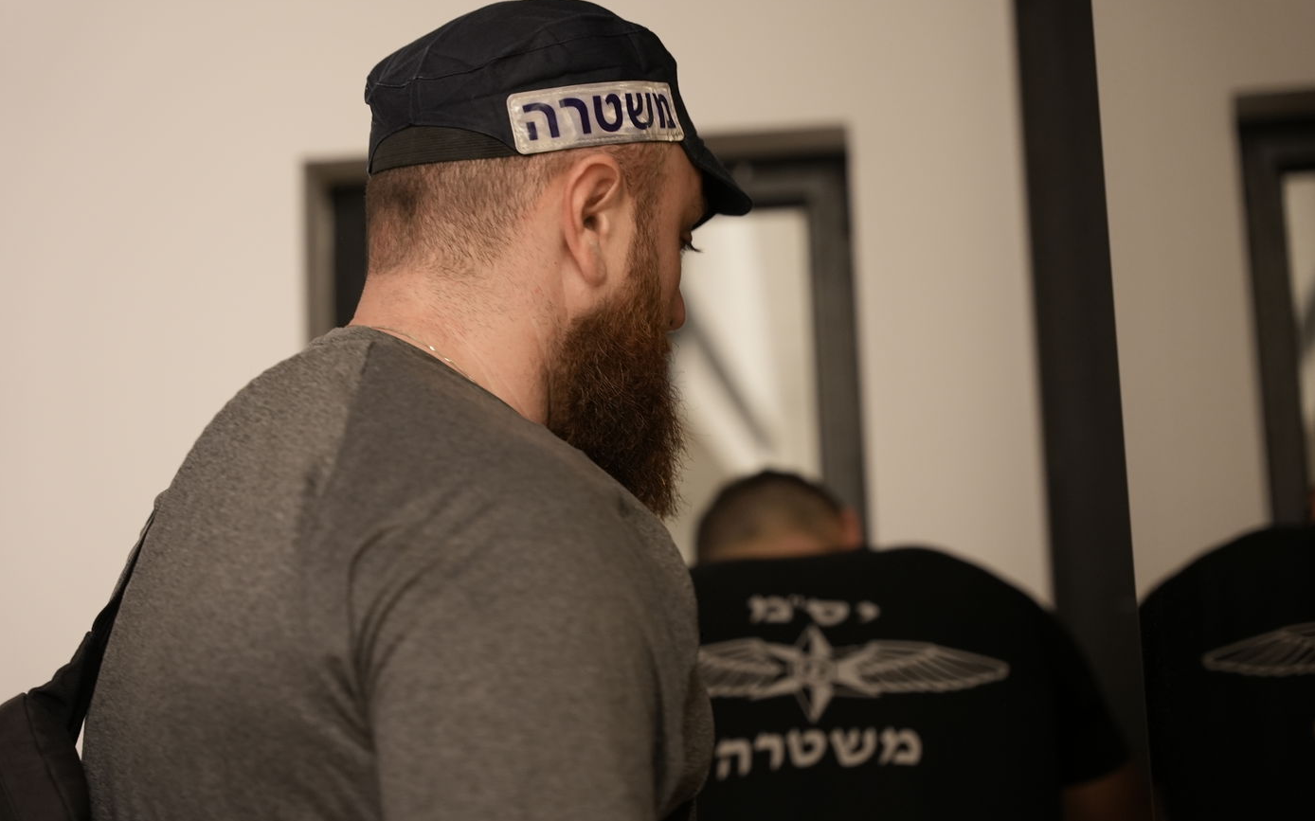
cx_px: 661
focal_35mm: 72
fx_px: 2580
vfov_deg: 18.1
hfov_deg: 28.6
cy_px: 407
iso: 2000
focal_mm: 70
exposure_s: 1/100
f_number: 2.8
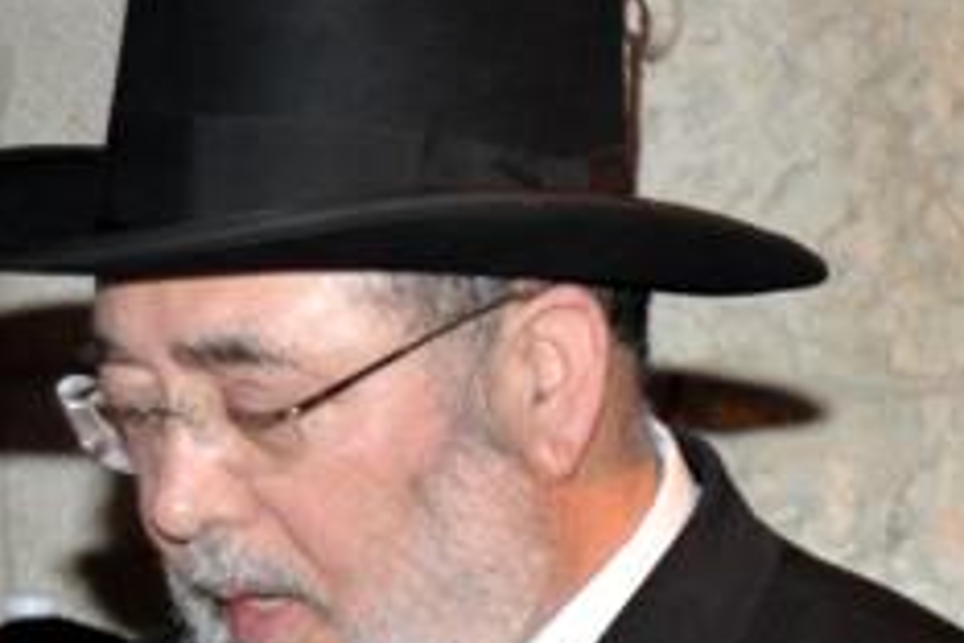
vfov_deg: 4.8
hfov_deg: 7.0
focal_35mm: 288
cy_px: 589
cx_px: 1644
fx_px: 7711
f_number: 4.5
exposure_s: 1/60
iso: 800
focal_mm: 44
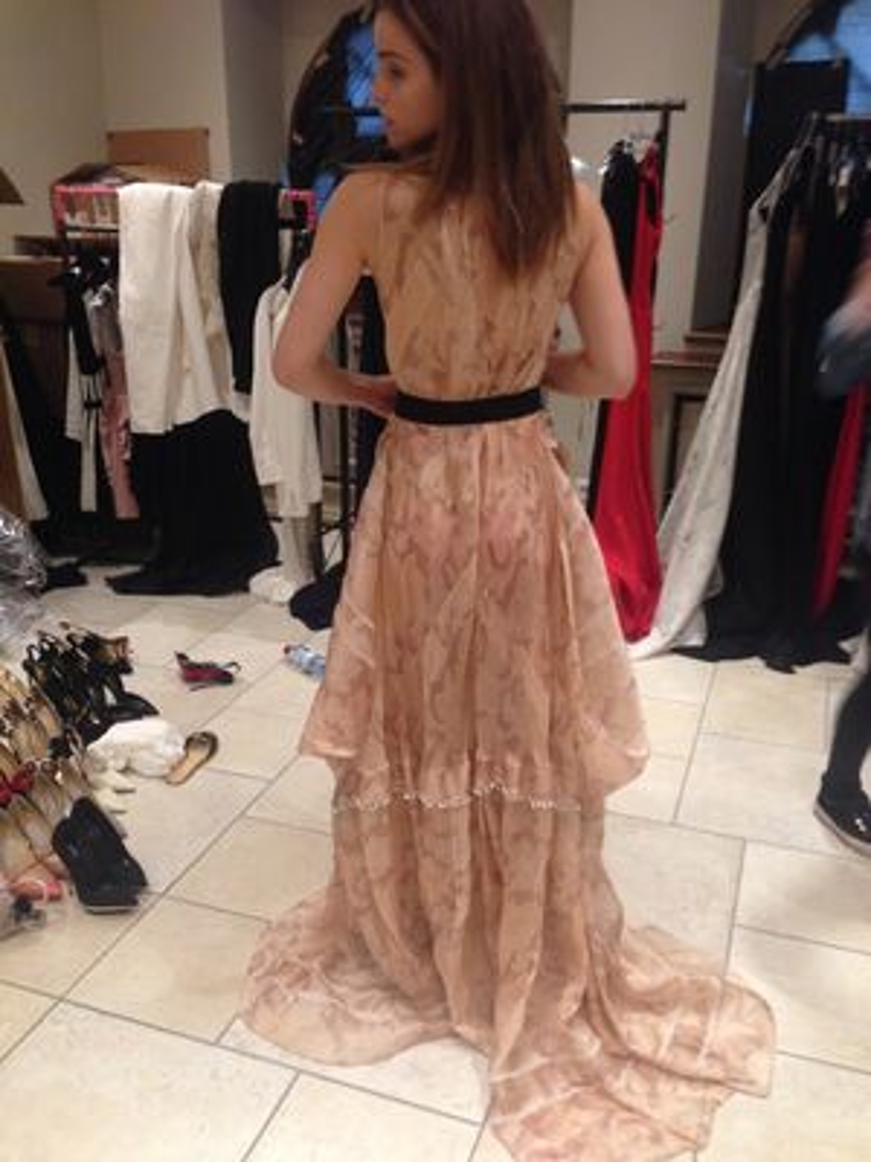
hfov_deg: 42.9
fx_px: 1107
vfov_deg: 55.4
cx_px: 436
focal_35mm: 33
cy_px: 581
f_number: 2.4
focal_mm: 4.12
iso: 200
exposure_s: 1/20
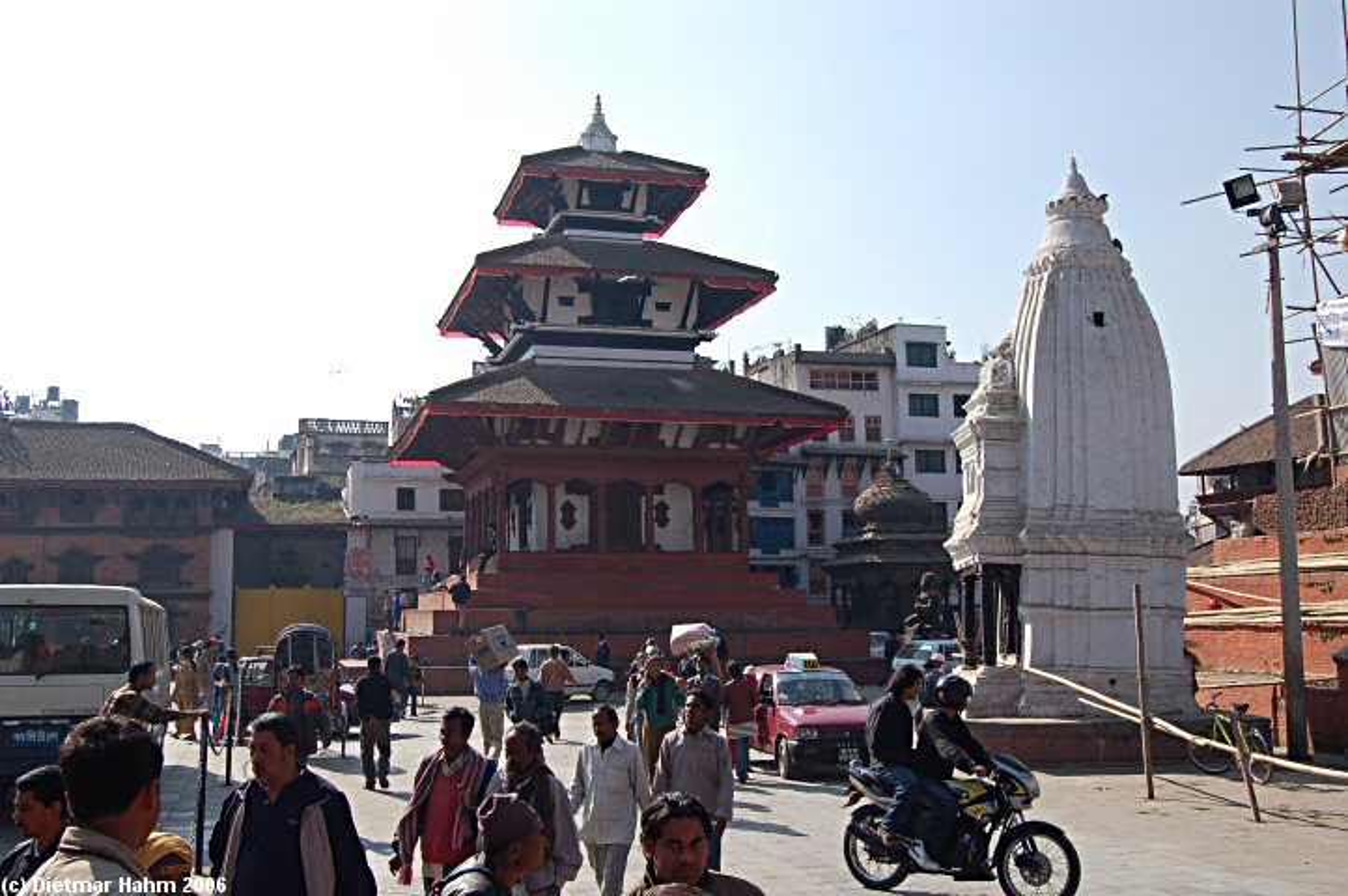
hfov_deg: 53.2
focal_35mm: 36
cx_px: 674
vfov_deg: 36.8
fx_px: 1347
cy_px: 448
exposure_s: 1/250
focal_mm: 24
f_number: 10
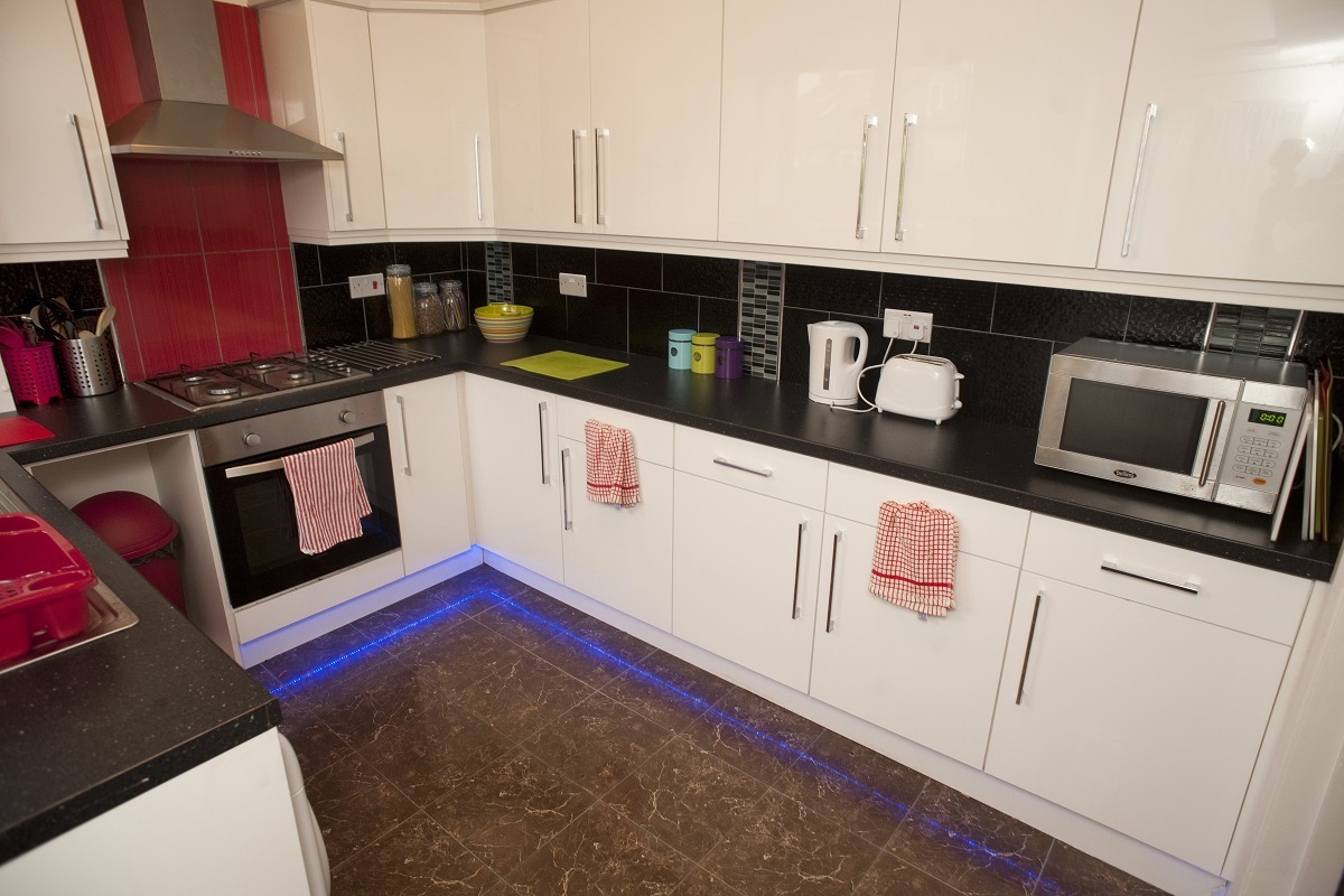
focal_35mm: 20
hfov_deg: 84.0
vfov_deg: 61.9
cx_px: 672
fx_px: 747
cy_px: 448
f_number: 5
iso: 320
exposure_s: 1/30
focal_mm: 20
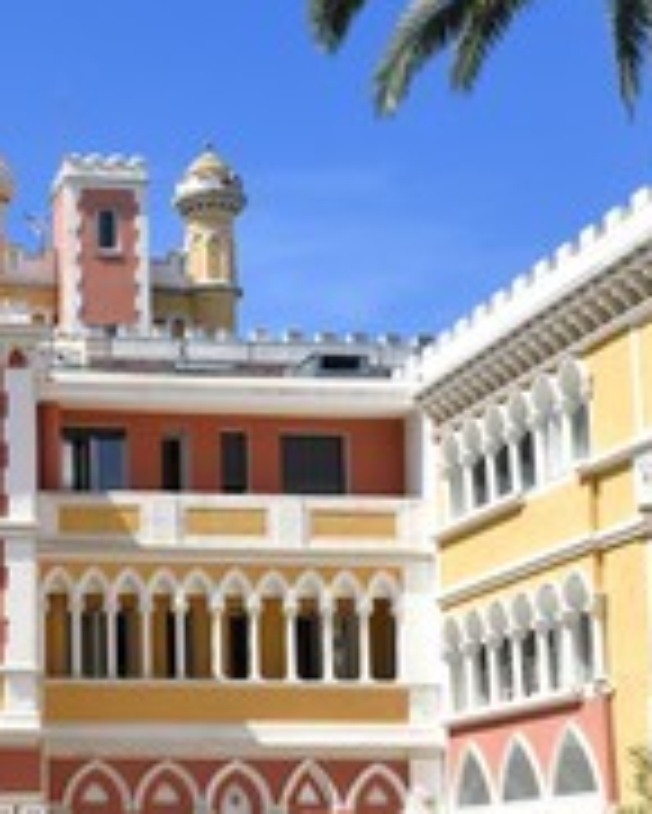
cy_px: 468
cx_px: -36
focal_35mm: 87
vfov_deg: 21.9
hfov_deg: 17.2
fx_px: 2097
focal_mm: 40
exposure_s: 1/160
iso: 200
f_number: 14
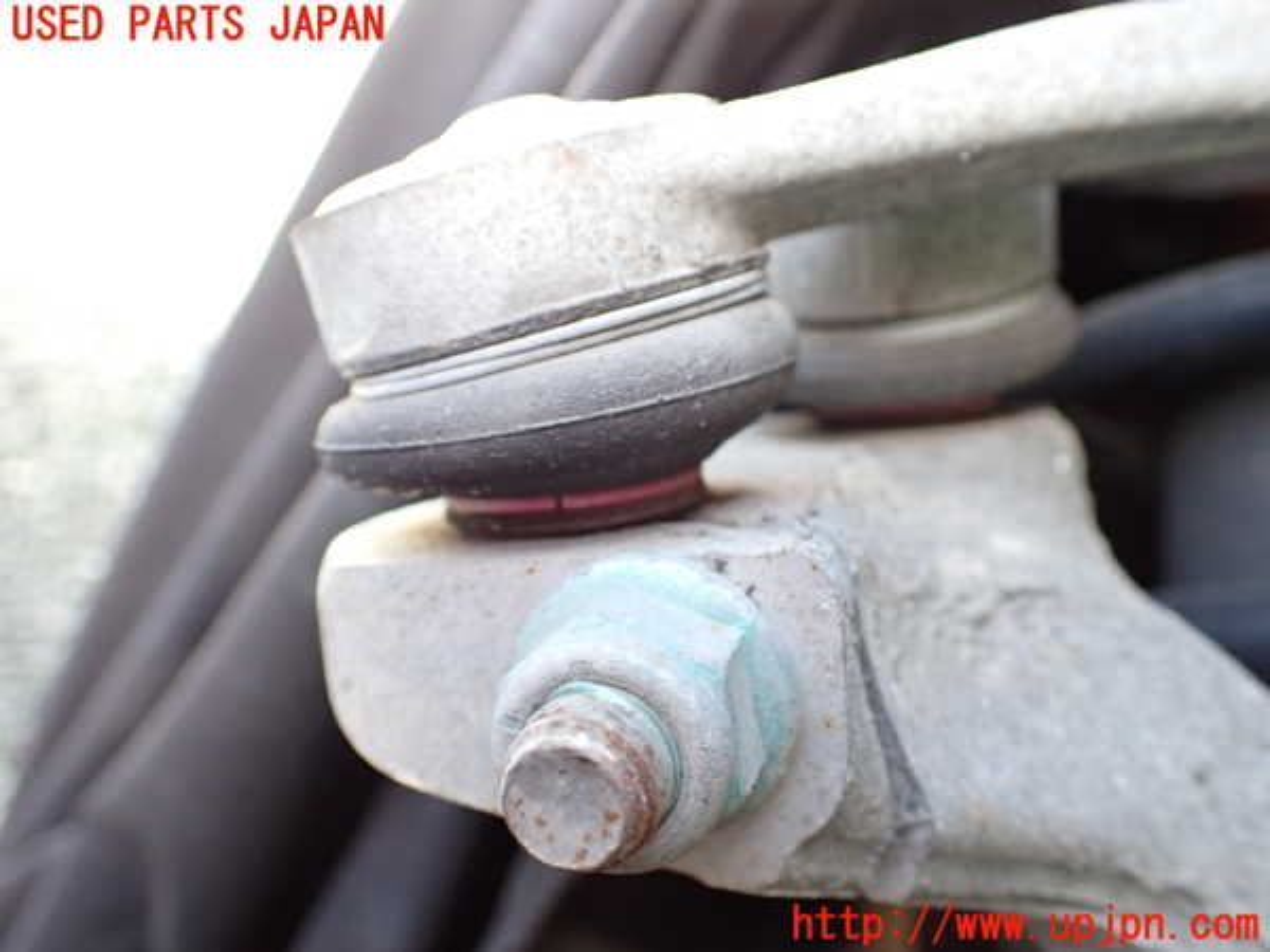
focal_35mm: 30
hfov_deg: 60.0
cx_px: 635
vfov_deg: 46.8
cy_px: 476
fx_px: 1101
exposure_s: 1/125
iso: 400
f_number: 2.3
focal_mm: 5.4
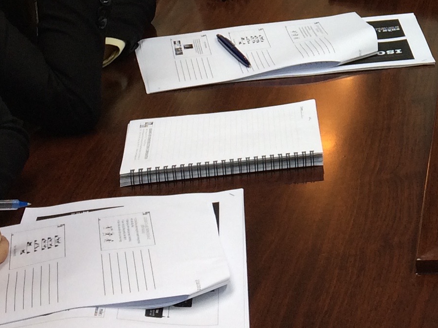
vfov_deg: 13.4
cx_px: 487
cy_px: -140
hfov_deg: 18.0
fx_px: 1329
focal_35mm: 105
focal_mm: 4.15
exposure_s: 1/50
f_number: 2.2
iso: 40
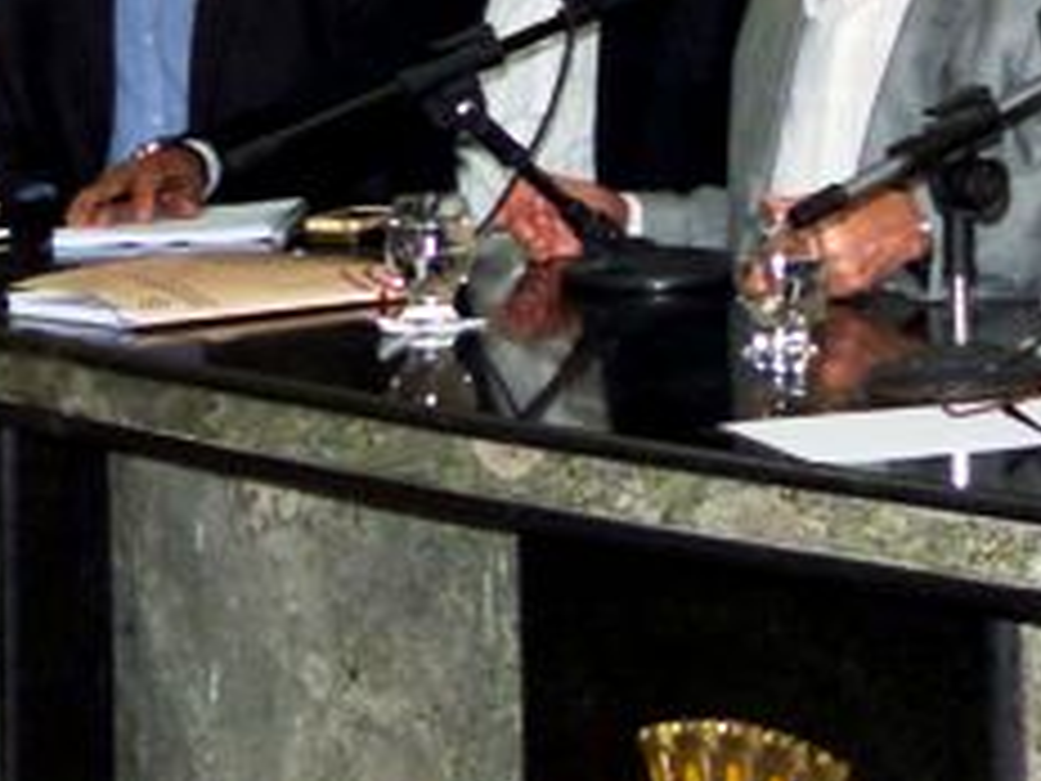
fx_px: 4571
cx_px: 1732
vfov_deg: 9.5
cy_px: -319
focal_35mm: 152
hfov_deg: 12.2
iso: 400
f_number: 2.8
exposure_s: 1/60
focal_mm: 7.8
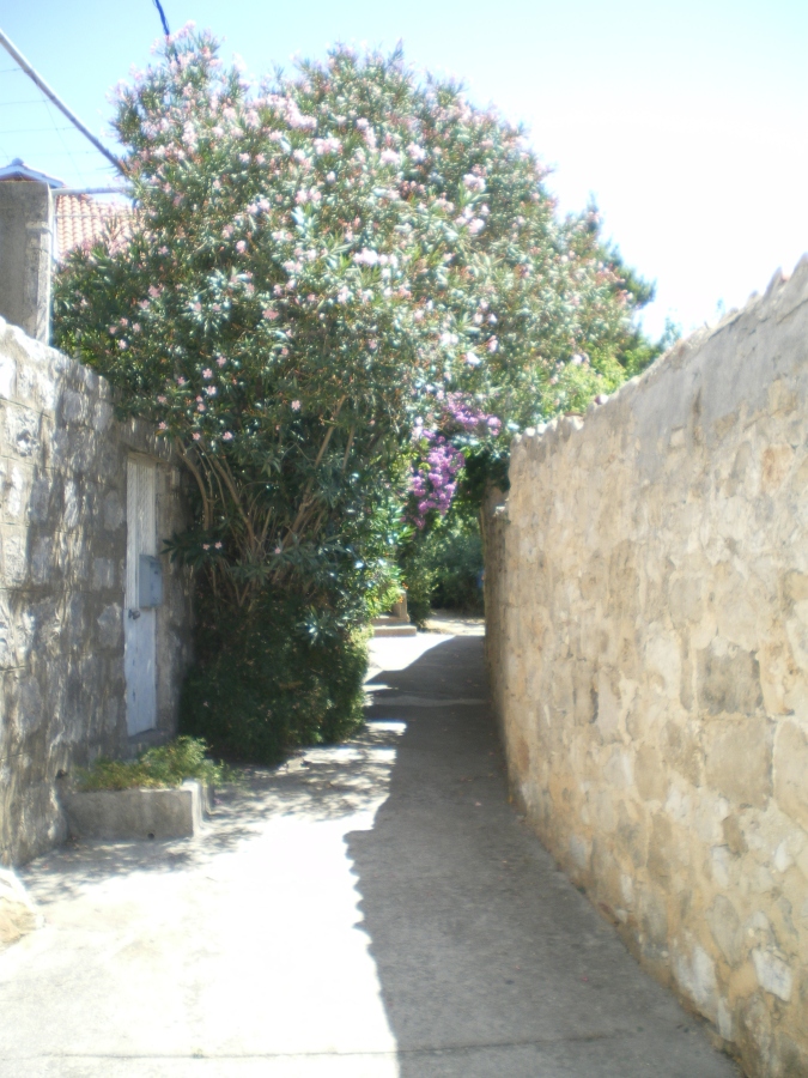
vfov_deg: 51.4
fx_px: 1120
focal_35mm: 36
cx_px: 404
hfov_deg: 39.7
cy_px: 539
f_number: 3.1
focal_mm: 6.3
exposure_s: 1/320
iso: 64
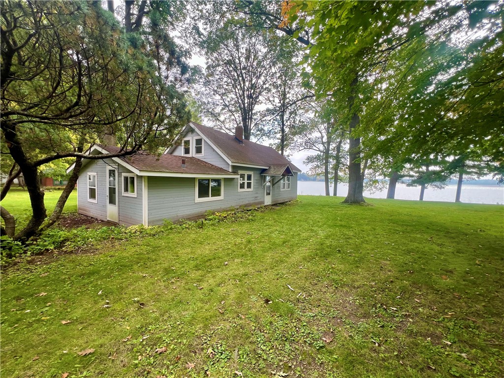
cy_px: 189
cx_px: 252
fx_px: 189
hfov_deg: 106.2
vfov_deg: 89.9
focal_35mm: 13
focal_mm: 1.57
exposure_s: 1/255
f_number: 1.8
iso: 32
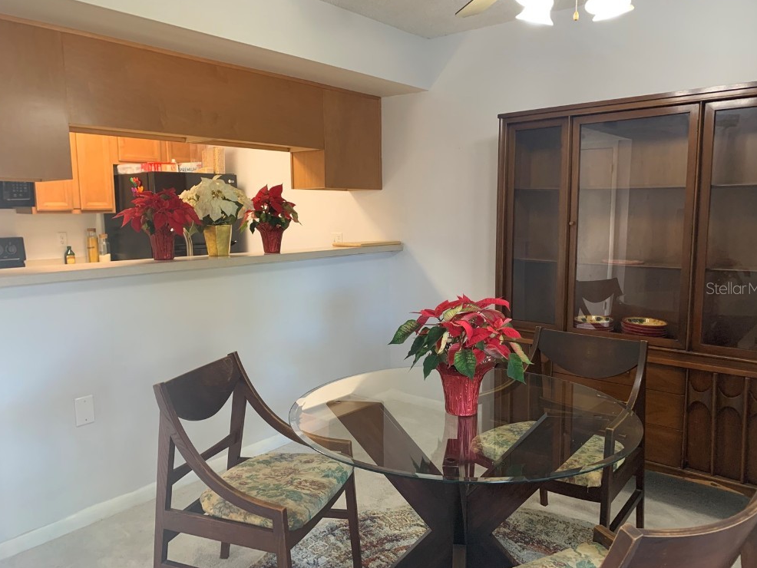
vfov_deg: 51.4
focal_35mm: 27
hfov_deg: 65.3
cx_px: 385
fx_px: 591
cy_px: 288
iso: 160
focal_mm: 4.25
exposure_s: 1/60
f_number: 1.8
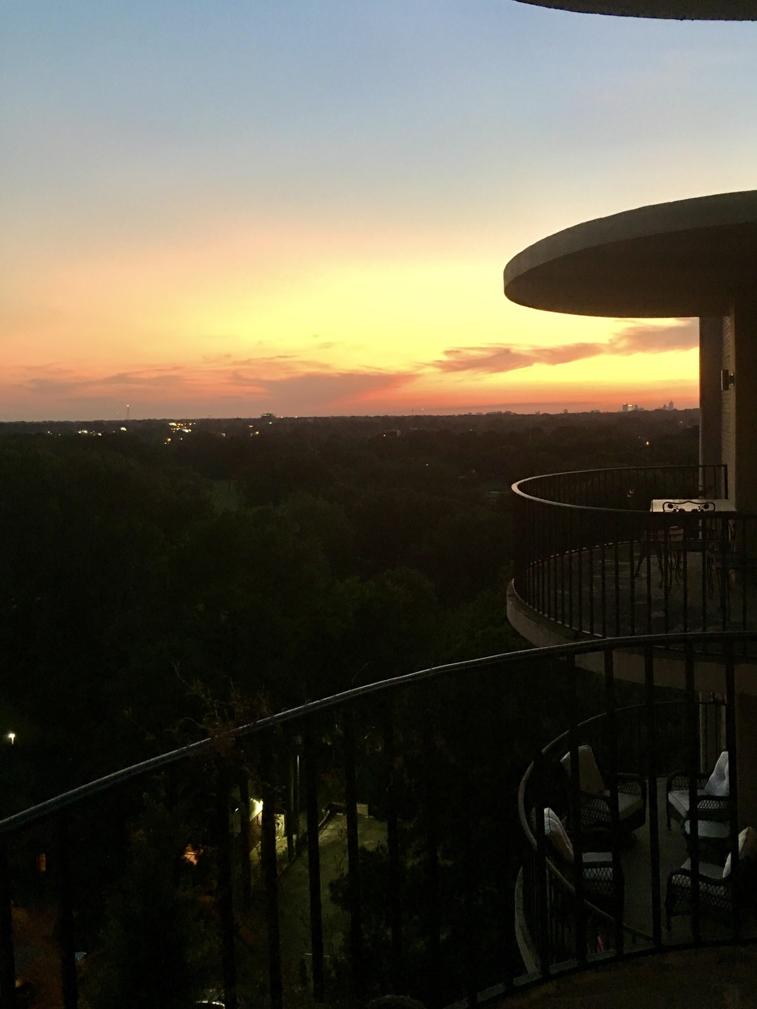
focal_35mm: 32
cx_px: 415
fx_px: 933
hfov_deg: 44.1
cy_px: 477
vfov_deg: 56.8
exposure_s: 1/10
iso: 100
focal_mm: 4.15
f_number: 2.2
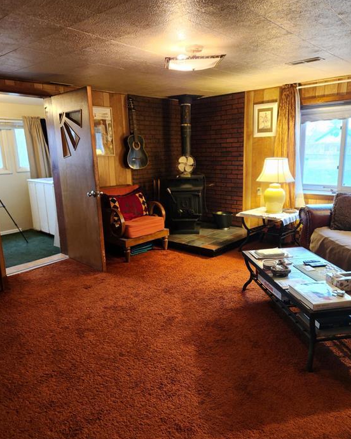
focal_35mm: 25
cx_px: 181
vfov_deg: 68.1
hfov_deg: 56.8
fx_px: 325
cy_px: 227
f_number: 1.8
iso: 400
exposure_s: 1/30
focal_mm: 5.4
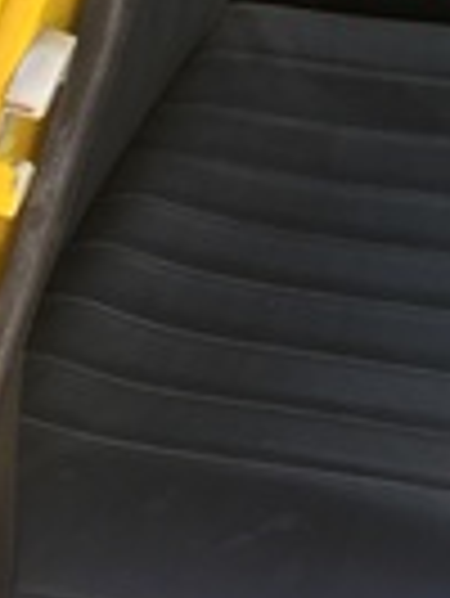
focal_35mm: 90
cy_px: -45
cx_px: 574
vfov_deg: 20.8
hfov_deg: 15.7
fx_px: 1557
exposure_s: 1/516
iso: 25
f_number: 2.2
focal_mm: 4.15
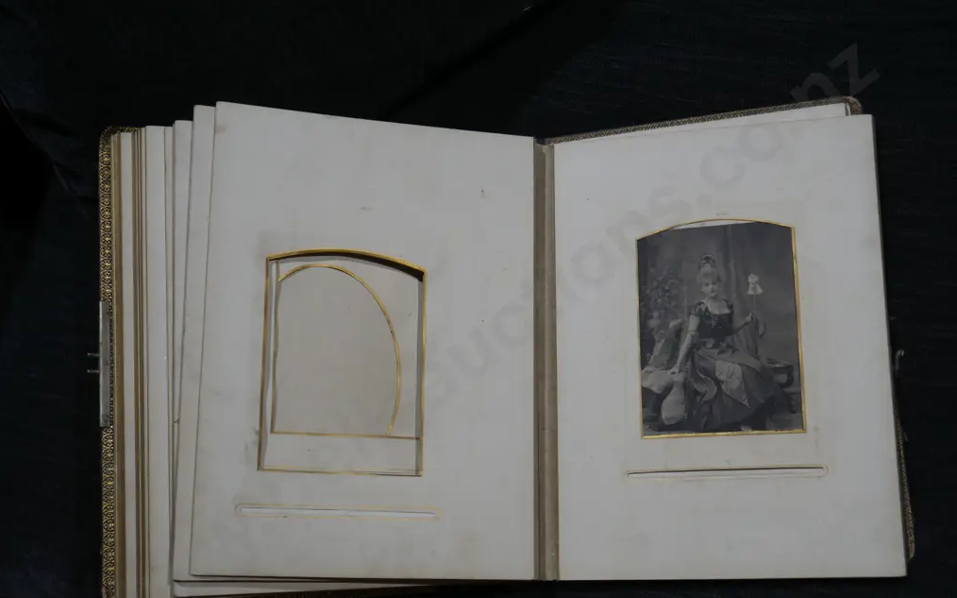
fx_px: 1173
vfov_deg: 28.5
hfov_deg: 44.4
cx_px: 480
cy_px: 349
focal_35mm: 45
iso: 200
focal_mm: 21
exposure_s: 1/125
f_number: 4.6
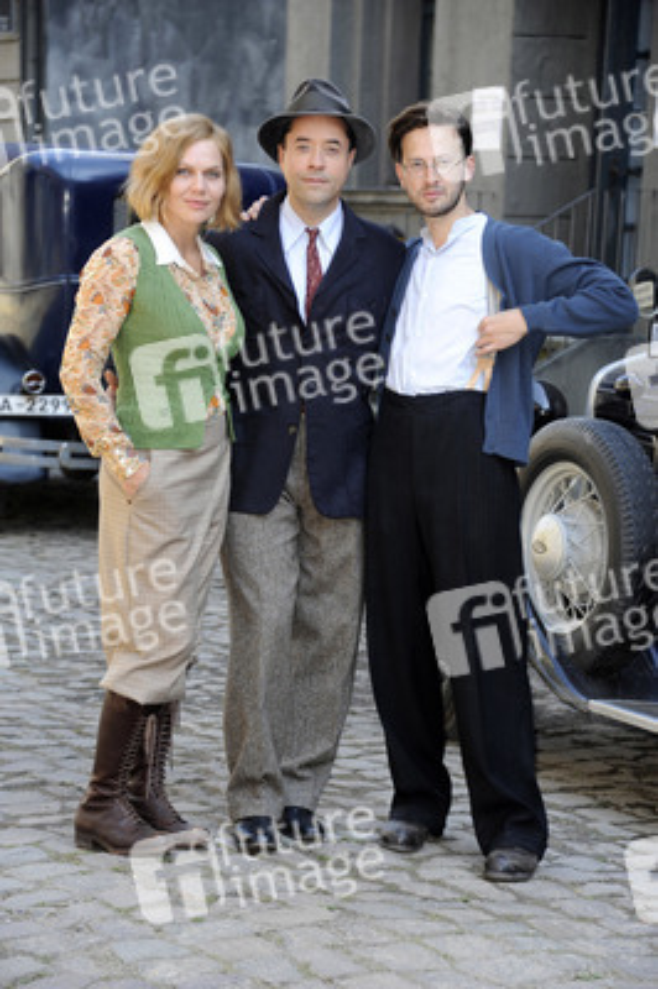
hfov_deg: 13.0
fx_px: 2884
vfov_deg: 19.5
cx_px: 329
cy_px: 494
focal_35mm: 105
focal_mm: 105
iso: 320
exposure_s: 1/125
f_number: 5.3
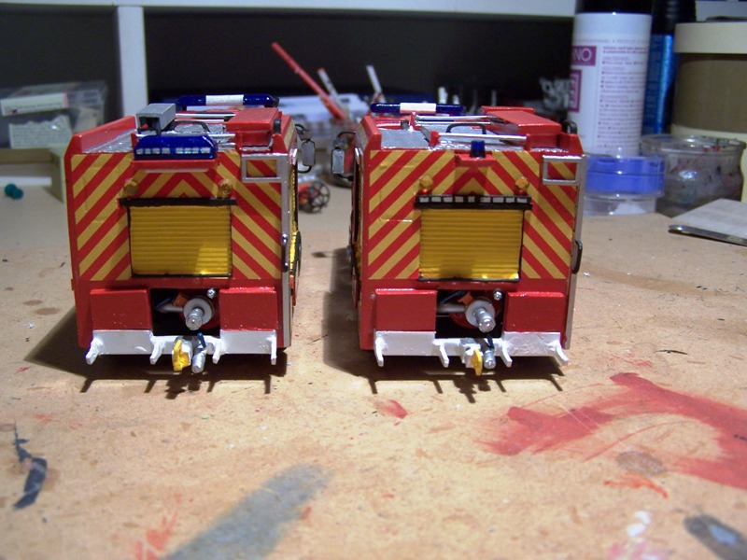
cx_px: 374
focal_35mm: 38
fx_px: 820
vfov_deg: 37.7
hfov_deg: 49.0
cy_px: 280
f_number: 2.8
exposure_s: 1/30
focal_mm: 6.3
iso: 100
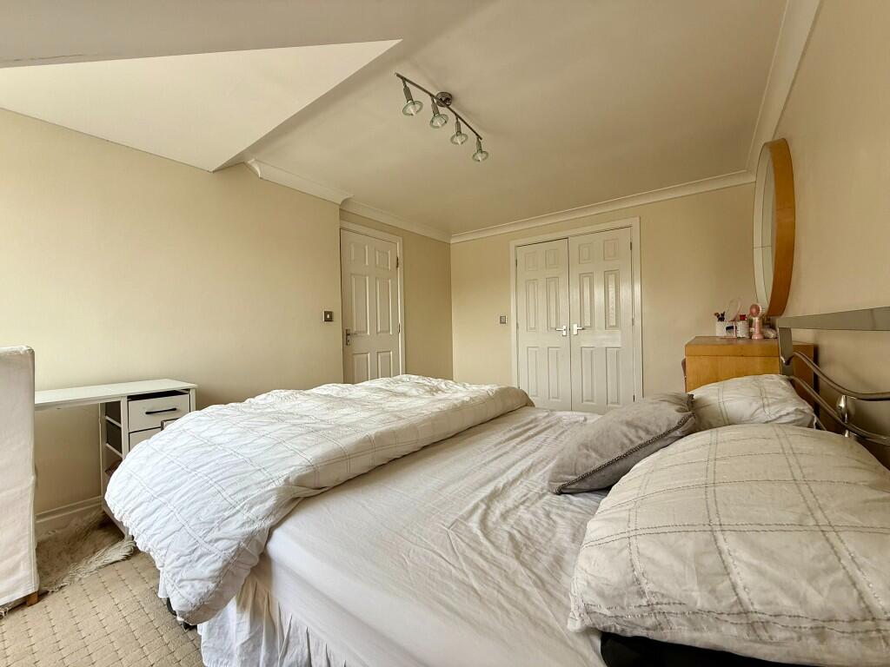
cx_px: 445
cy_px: 334
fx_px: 360
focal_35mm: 14
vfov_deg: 85.7
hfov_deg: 102.1
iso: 50
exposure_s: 1/137
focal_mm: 2.22
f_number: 2.2
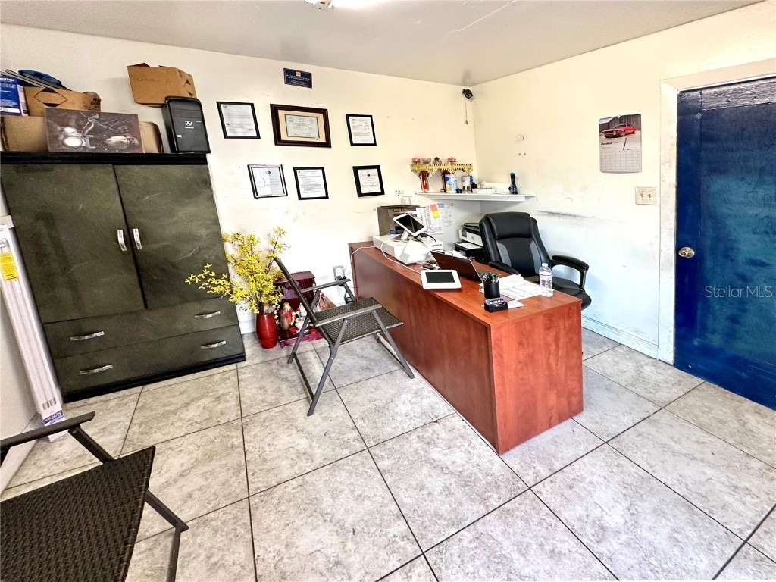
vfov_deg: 85.7
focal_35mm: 14
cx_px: 388
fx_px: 314
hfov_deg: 102.1
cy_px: 291
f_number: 2.2
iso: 250
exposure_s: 1/120
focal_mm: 2.2
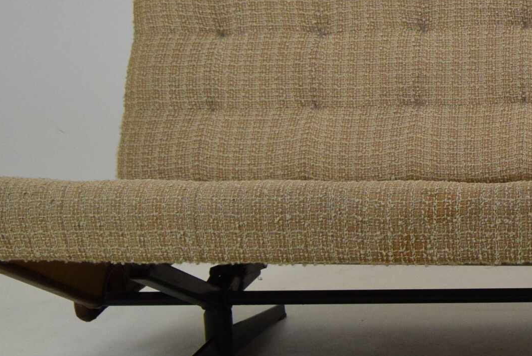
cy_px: 94
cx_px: 628
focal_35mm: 80
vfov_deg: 16.9
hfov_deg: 23.2
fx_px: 1189
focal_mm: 19
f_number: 8
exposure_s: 1/250
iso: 1600
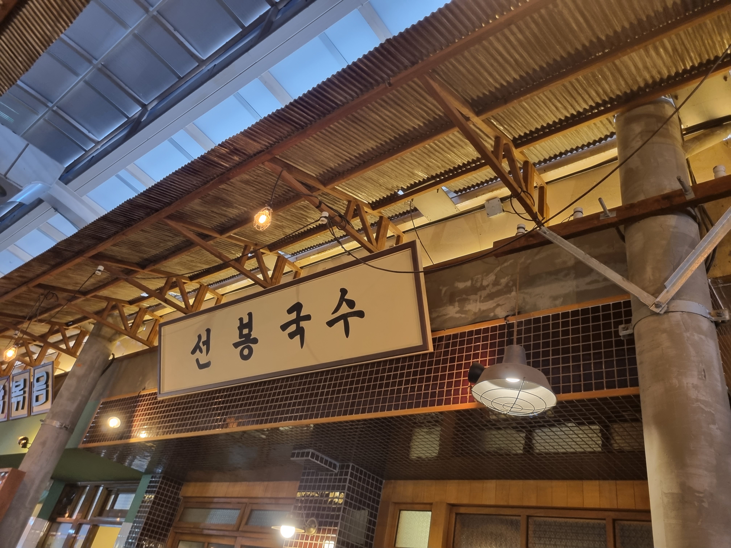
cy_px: 274
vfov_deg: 53.1
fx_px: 549
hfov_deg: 67.3
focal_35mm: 26
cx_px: 366
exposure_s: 1/40
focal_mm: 5.4
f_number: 1.8
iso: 320
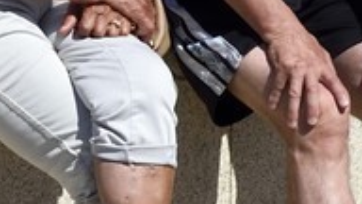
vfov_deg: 2.7
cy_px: -727
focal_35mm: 436
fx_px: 4185
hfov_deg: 4.9
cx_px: 560
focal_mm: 50
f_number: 14
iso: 200
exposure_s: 1/320
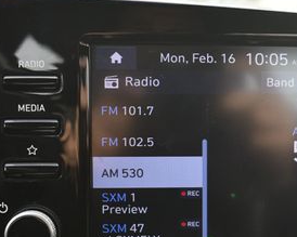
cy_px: 152
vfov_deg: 18.9
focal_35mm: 81
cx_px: 261
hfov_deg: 23.0
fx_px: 712
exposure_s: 1/250
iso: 400
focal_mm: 25
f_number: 4
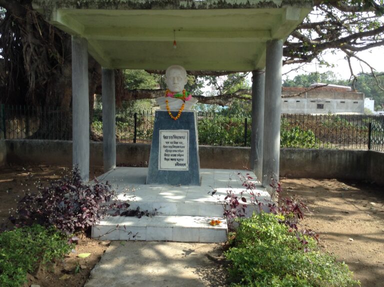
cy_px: 144
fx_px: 366
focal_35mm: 33
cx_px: 192
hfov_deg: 55.4
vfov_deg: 42.9
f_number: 2.4
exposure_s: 1/280
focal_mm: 3.3
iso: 25
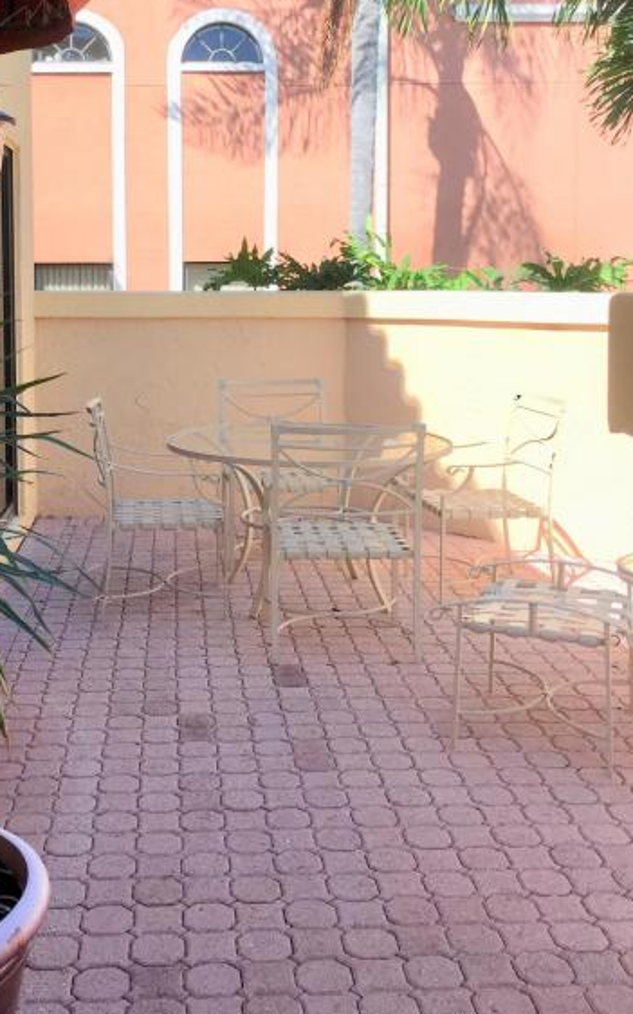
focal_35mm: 42
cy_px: 348
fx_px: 1160
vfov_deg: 46.5
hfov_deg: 30.3
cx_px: 207
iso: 40
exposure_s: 1/1603
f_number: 2.2
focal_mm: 4.15
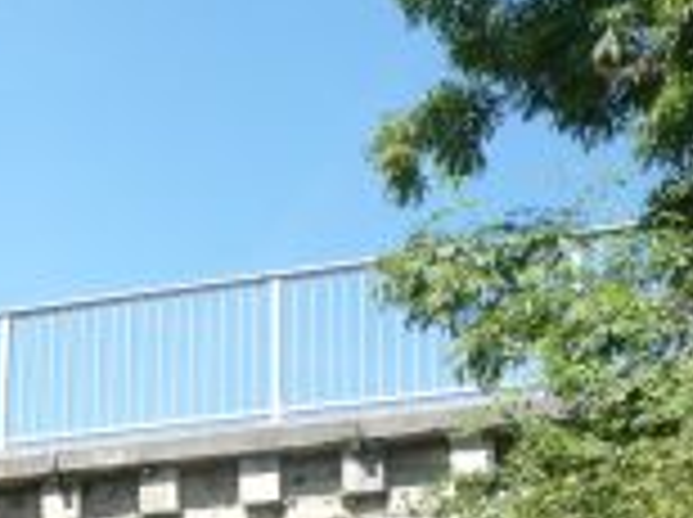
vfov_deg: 13.8
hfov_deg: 18.9
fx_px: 1999
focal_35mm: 100
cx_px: -72
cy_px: 793
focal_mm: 5.2
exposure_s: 1/320
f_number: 4
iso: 100
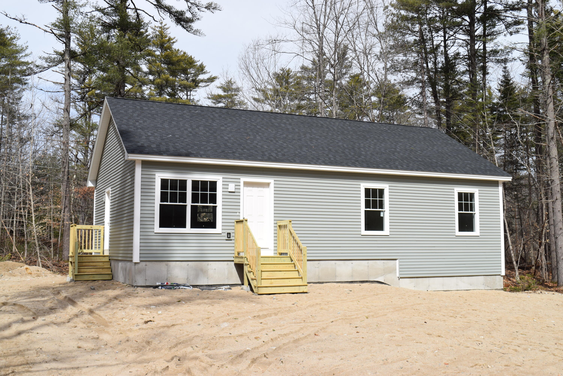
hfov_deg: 47.9
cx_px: 282
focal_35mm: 40
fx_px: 633
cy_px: 188
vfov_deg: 33.0
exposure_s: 1/500
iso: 200
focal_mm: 27
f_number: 11
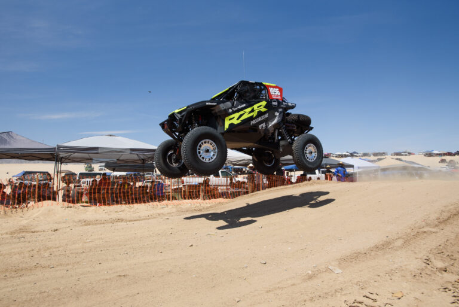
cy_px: 154
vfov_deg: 57.3
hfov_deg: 78.5
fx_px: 281
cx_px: 230
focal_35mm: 22
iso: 400
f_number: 5.6
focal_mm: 22
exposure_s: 1/3200
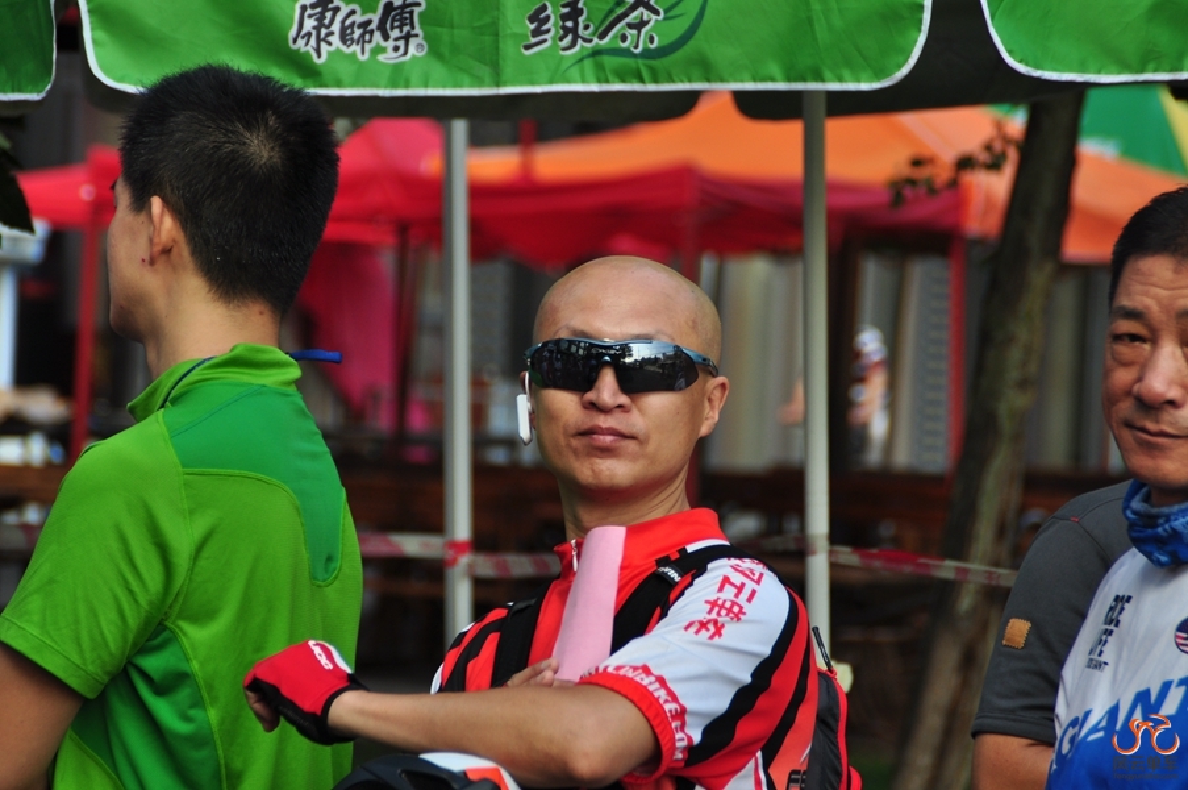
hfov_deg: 9.2
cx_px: 594
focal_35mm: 225
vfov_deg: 6.1
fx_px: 7417
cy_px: 395
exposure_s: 1/250
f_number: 6.3
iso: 200
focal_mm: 150
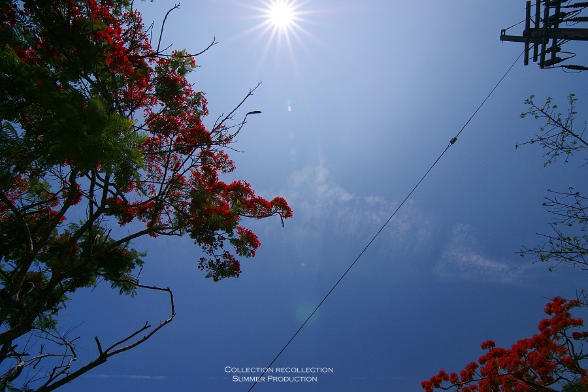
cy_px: 196
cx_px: 294
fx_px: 269
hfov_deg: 95.0
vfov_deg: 72.1
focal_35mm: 16
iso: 100
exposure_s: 1/125
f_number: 14
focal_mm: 11
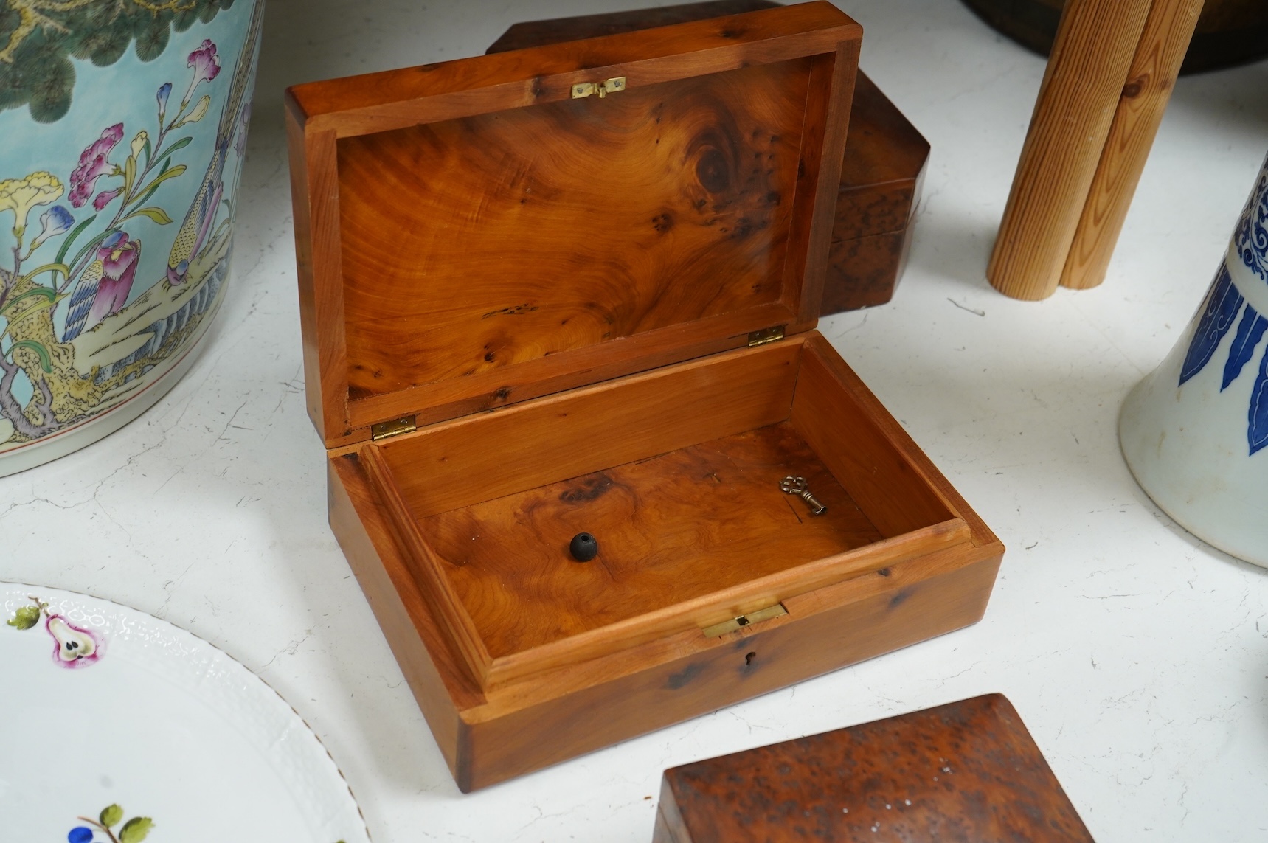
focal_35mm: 45
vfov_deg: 29.8
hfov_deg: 43.6
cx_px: 634
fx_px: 1584
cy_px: 422
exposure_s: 1/80
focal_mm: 45
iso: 2500
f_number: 7.1
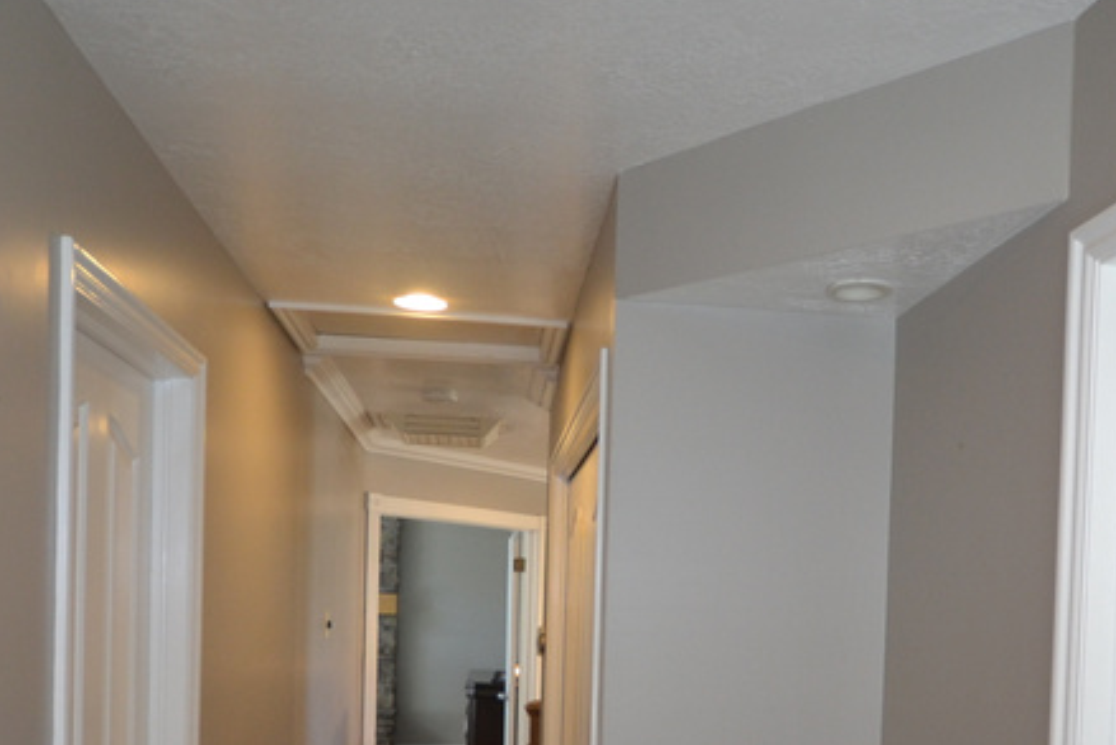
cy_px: 627
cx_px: 661
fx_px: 1085
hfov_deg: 54.1
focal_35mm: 35
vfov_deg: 36.2
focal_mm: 10
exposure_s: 1/60
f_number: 4
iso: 500
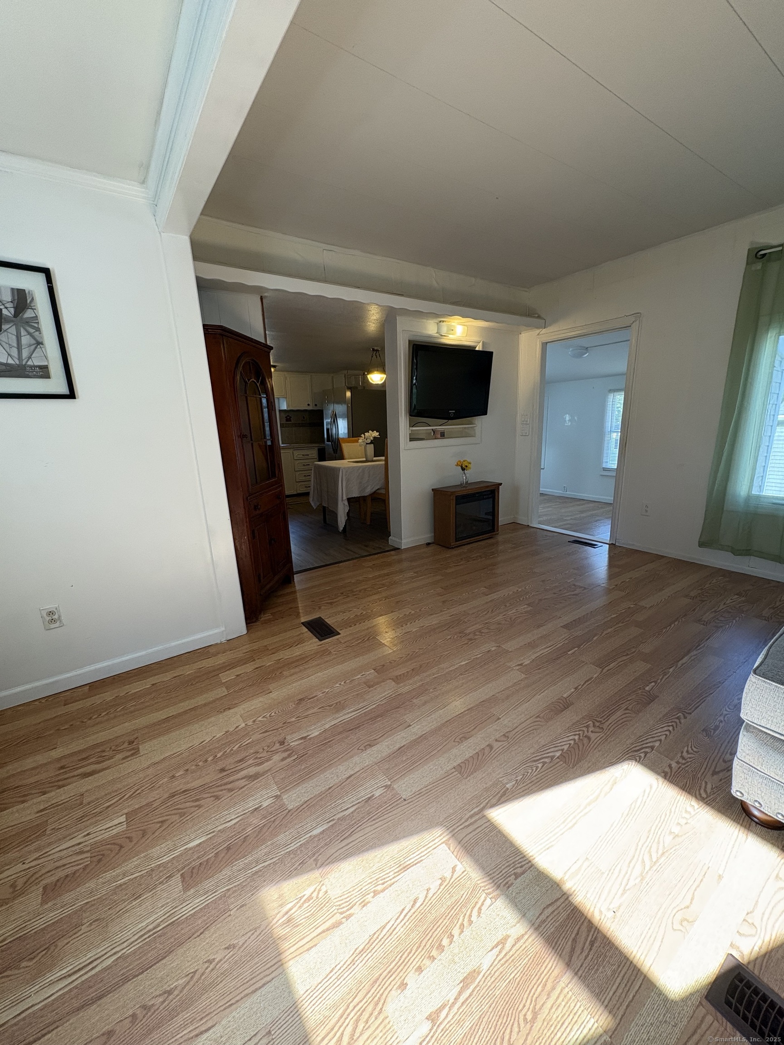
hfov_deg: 85.7
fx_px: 423
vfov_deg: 102.1
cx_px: 392
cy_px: 522
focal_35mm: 14
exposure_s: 1/99
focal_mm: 2.22
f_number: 2.2
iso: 200
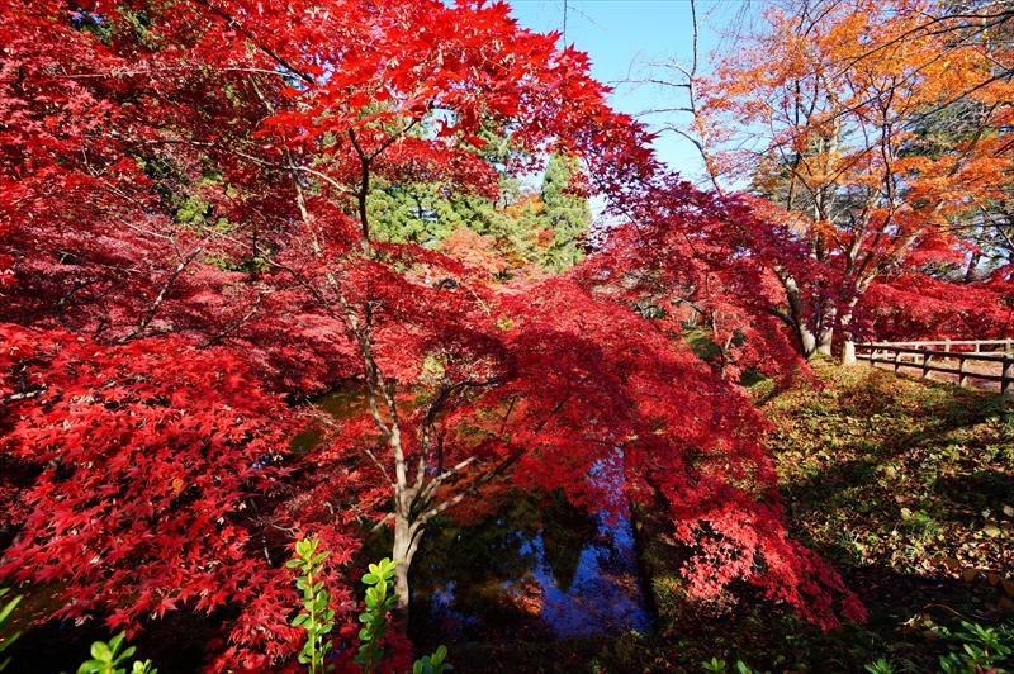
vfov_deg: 77.2
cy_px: 337
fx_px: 422
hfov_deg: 100.4
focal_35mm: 15
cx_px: 507
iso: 100
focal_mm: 10
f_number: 7.1
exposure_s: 1/100
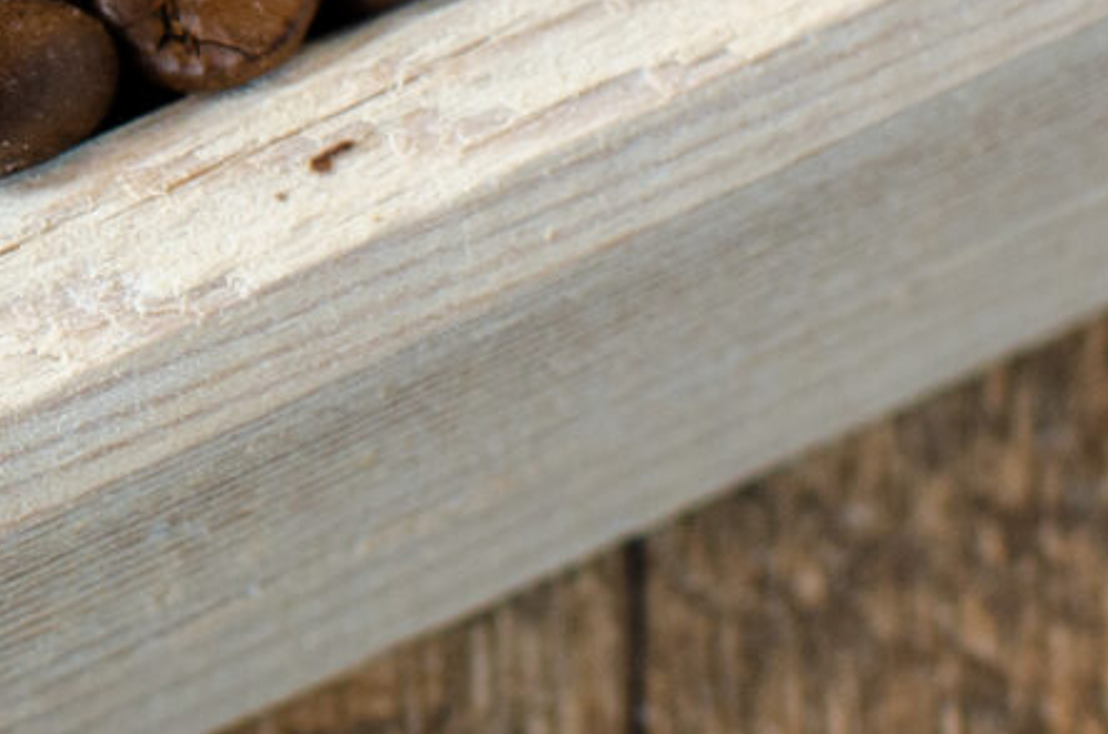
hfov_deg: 4.7
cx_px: -1218
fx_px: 13267
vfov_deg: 3.1
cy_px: -1283
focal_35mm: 432
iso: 400
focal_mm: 50
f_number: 4.5
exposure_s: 1/50
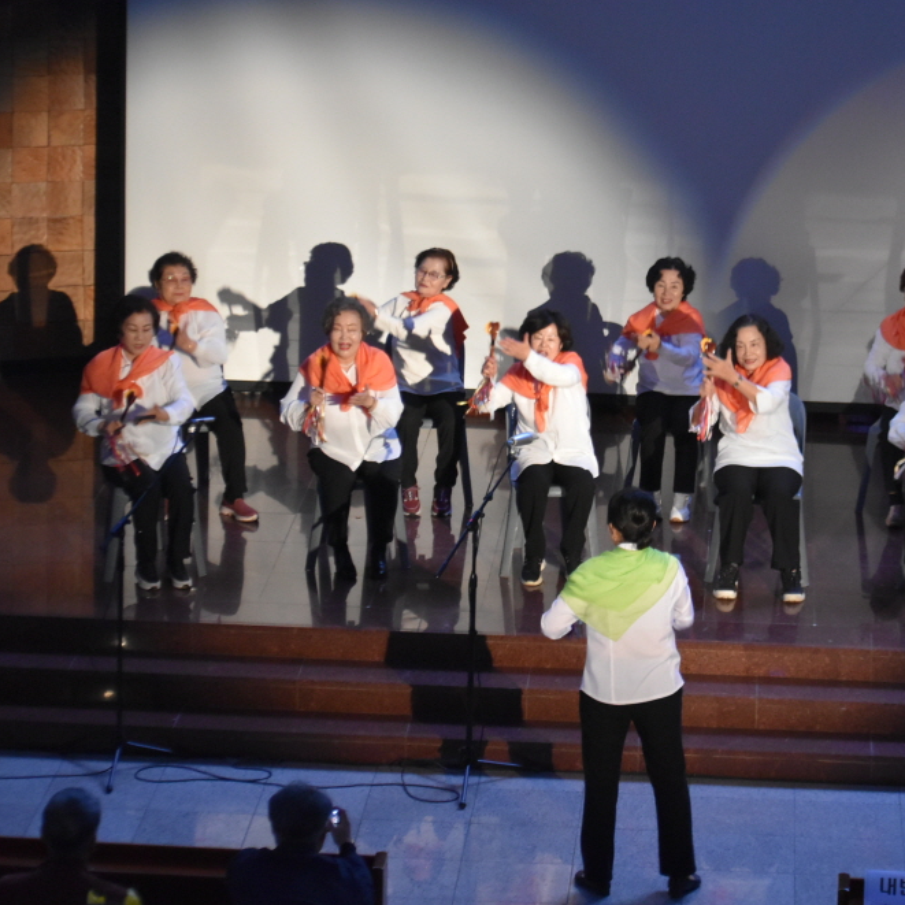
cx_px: 648
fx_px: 3993
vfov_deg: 12.9
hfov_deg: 12.9
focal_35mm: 135
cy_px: 449
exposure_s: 1/60
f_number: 4.5
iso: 2800
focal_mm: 70
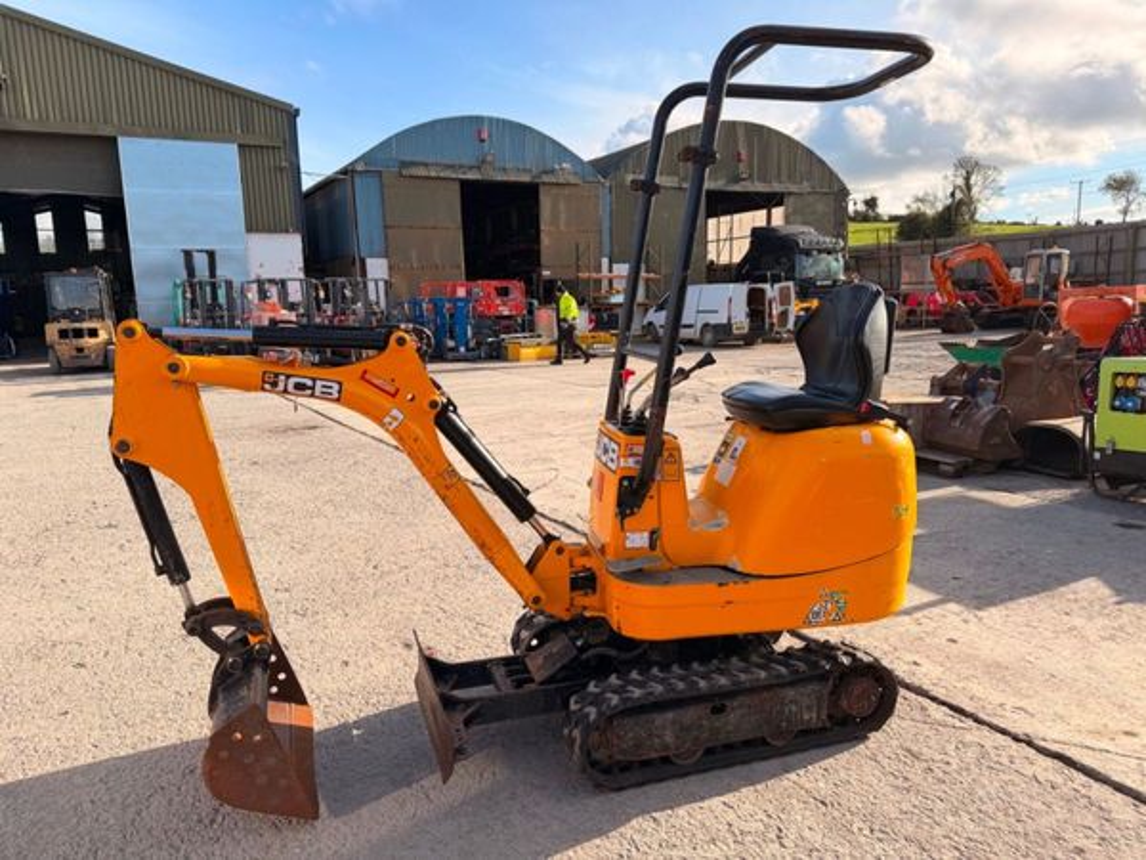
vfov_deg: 56.8
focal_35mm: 24
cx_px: 573
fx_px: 795
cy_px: 430
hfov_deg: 71.6
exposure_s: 1/2299
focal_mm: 6.76
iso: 80
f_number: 1.78
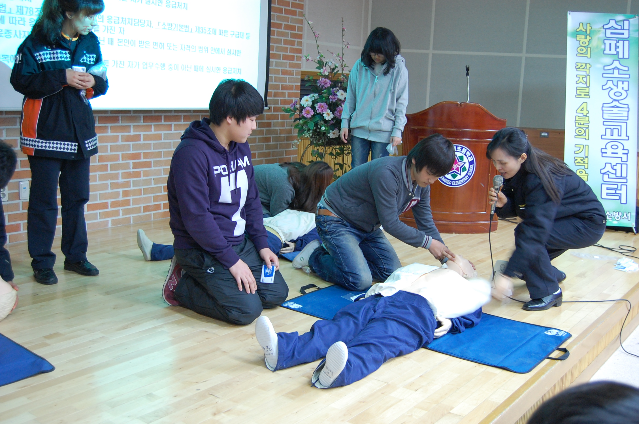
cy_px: 212
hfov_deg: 49.6
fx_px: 691
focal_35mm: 39
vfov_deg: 34.1
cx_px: 320
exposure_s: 1/20
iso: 800
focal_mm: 26
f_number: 4
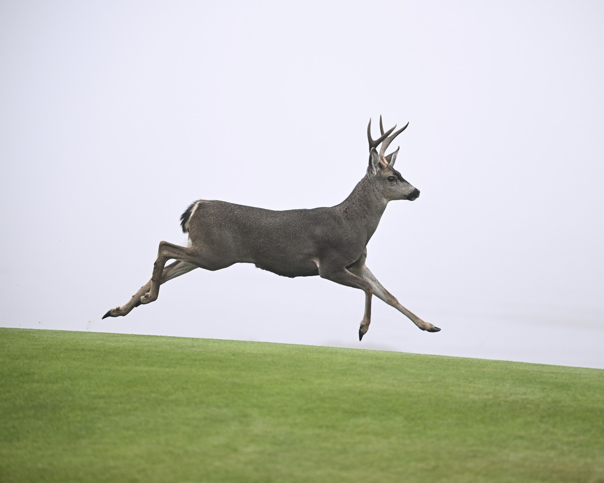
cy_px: 242
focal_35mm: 130
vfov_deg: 11.9
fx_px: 2324
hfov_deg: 14.8
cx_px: 299
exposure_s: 1/3200
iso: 1000
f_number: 2.8
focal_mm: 115
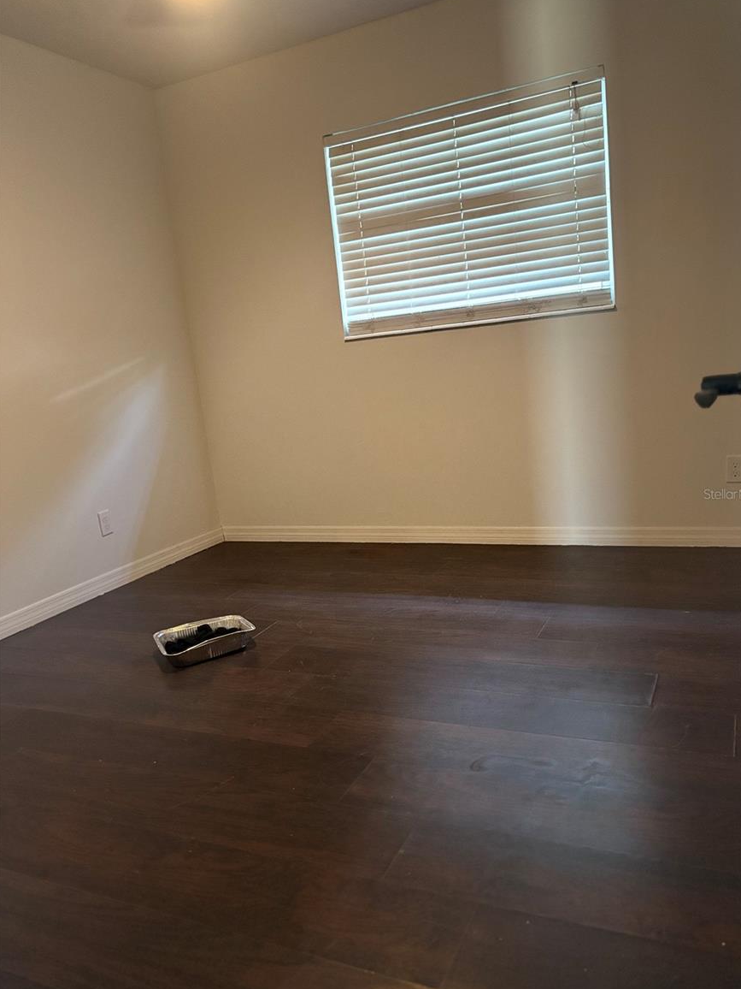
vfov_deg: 65.3
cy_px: 494
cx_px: 379
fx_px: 771
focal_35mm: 27
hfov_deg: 51.3
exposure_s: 1/36
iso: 640
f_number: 1.6
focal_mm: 5.96
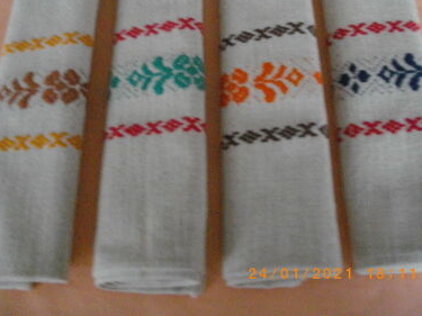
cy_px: 115
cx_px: 201
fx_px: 500
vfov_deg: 34.9
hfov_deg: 45.8
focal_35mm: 41
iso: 800
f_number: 2.9
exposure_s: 1/40
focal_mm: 5.7
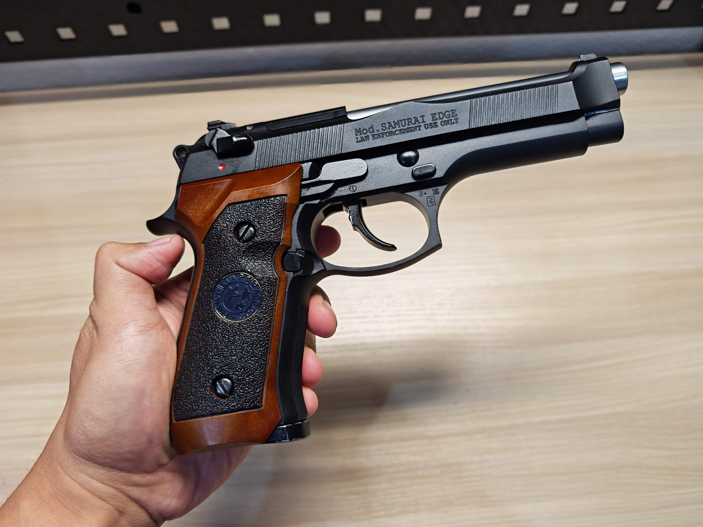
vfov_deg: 56.8
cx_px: 352
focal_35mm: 24
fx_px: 487
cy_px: 264
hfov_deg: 71.6
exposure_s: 1/100
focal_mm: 6.83
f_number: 2
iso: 160
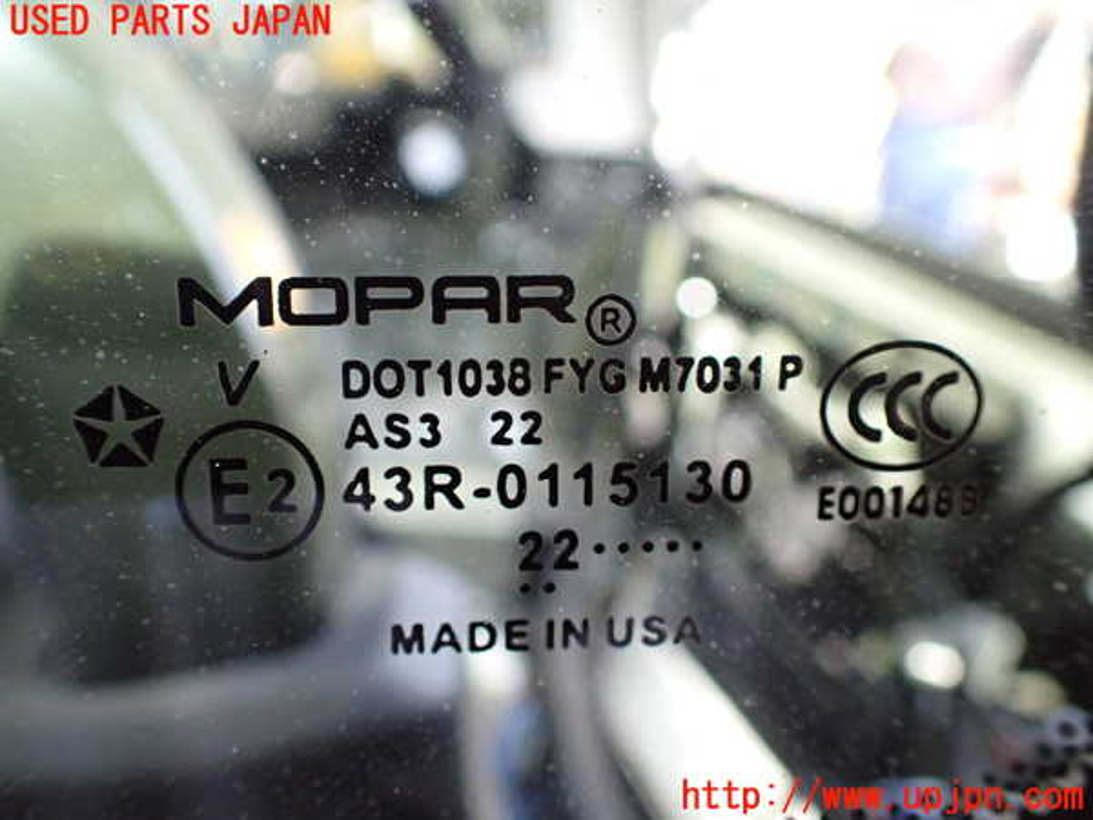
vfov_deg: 46.8
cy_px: 410
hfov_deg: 60.0
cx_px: 546
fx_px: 947
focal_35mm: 30
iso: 500
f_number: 2.3
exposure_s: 1/125
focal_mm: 5.4
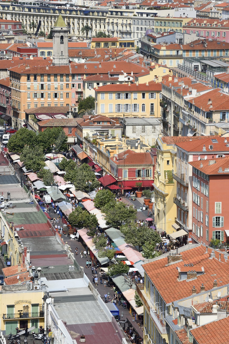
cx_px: 114
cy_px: 172
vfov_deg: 12.5
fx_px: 1575
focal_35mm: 165
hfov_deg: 8.3
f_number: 14
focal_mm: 165
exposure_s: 1/250
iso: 200
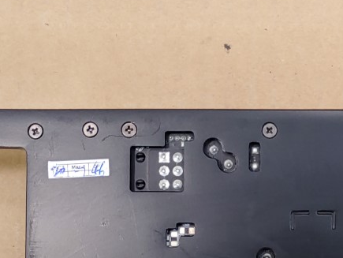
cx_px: 301
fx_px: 853
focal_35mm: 86
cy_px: 288
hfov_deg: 22.3
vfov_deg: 16.6
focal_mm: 4.36
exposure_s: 1/120
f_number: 1.8
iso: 50
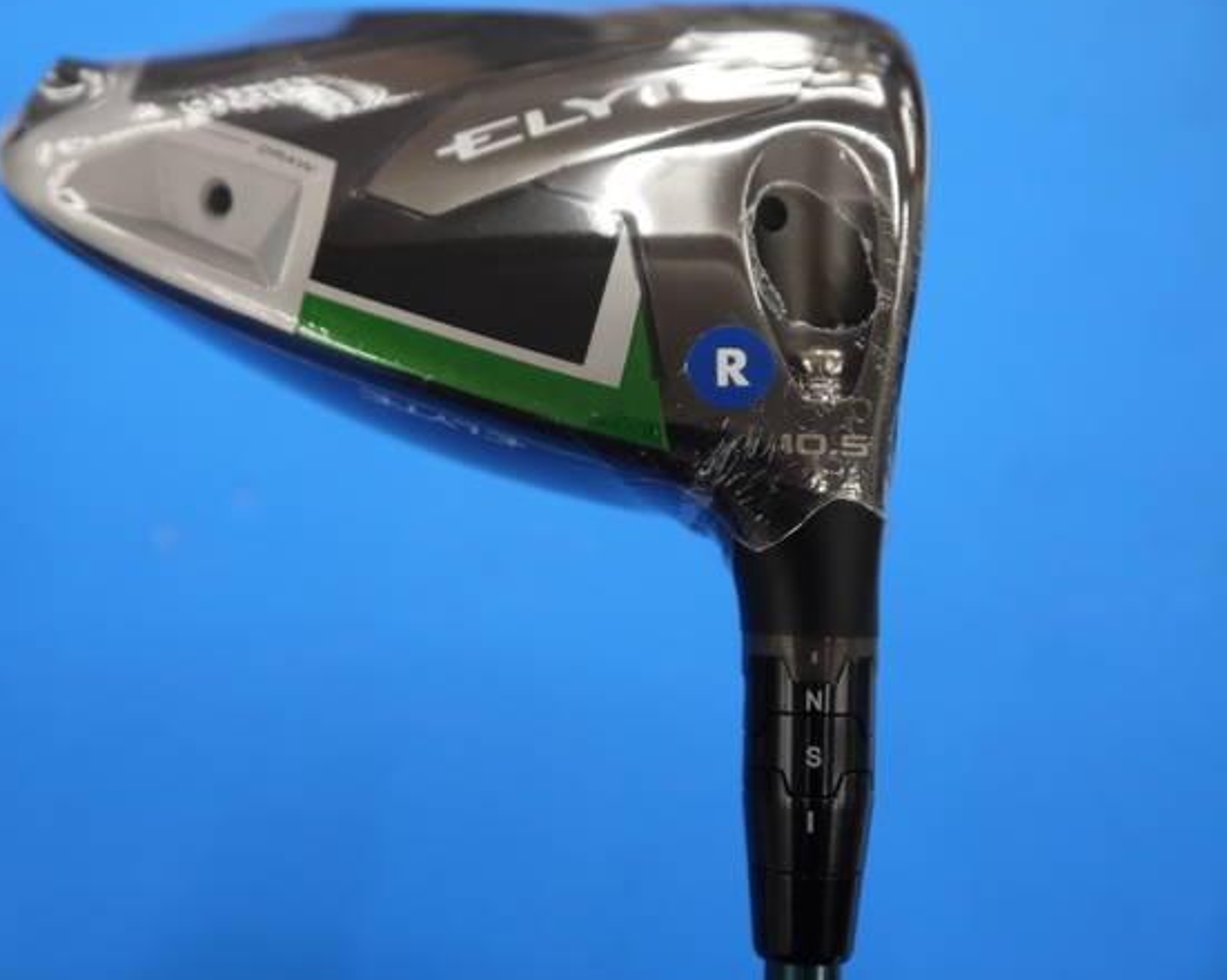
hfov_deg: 31.9
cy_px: 470
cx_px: 517
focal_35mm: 59
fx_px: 2141
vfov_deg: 25.8
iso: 320
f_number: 4.7
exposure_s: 1/125
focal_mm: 26
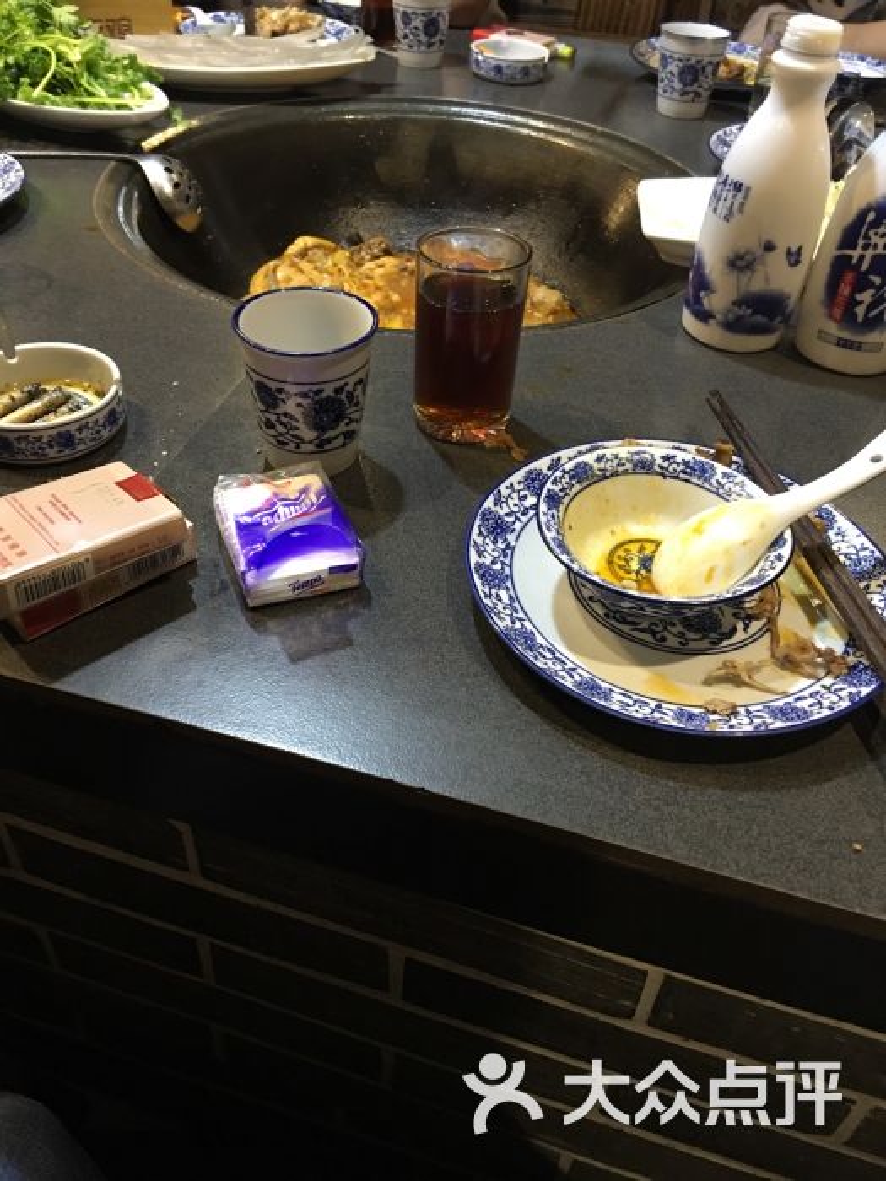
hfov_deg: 48.2
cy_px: 590
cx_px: 443
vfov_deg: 61.7
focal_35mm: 29
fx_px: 990
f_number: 2.2
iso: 100
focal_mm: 4.15
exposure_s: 1/8
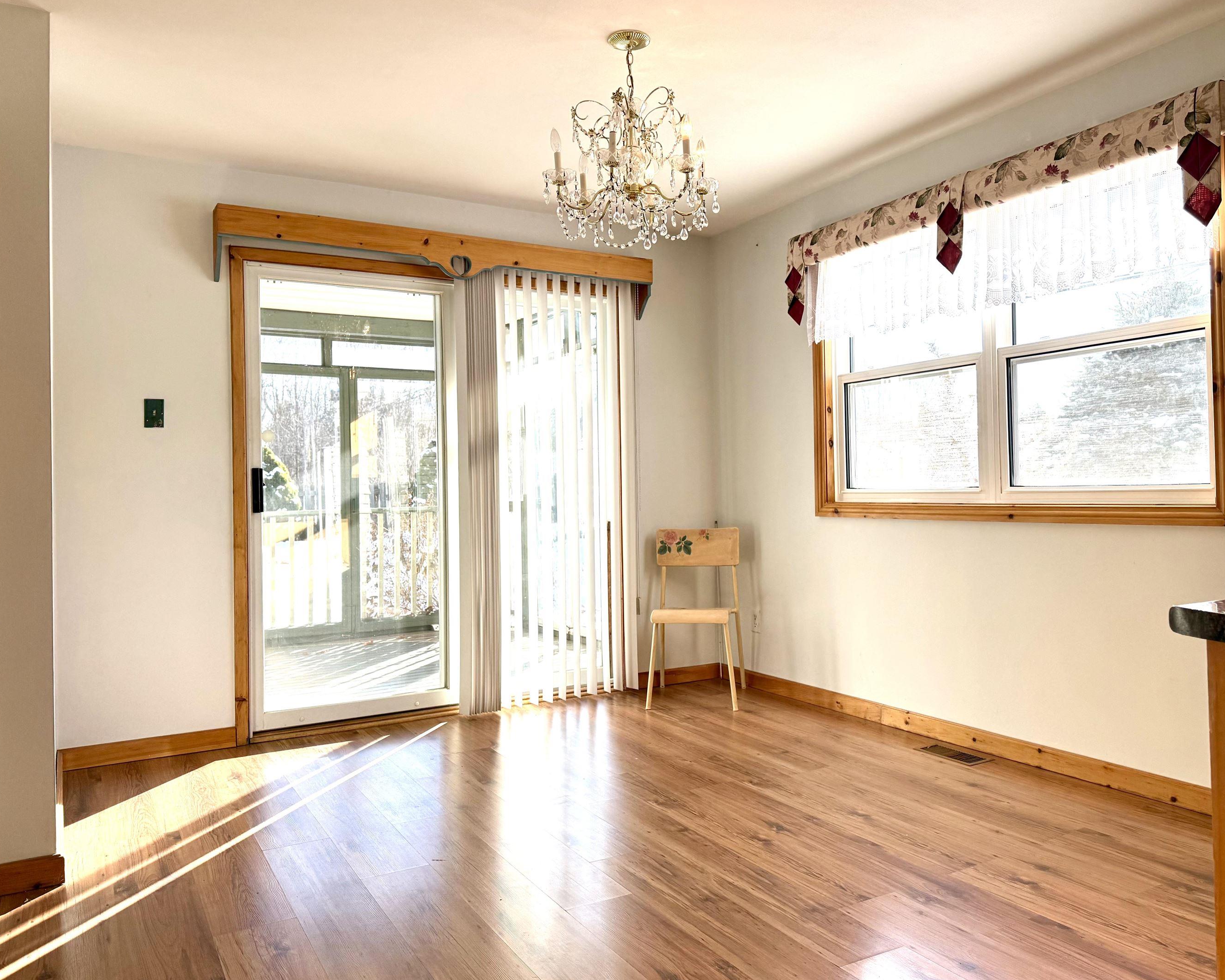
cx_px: 656
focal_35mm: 27
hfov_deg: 64.0
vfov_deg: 53.2
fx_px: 979
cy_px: 467
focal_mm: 6.76
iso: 100
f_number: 1.78
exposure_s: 1/1314
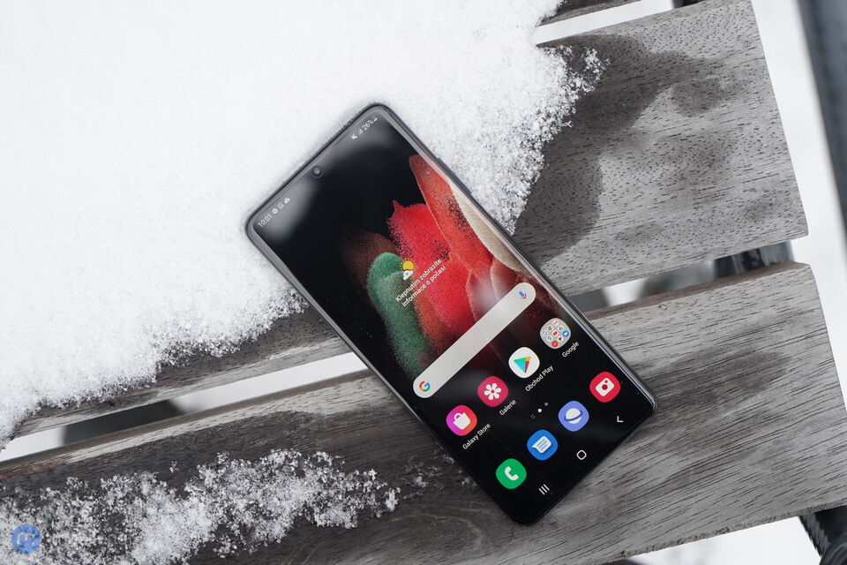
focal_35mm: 70
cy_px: 282
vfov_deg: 19.5
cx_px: 424
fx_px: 1647
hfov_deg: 28.8
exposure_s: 1/200
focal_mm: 70
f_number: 4
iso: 320
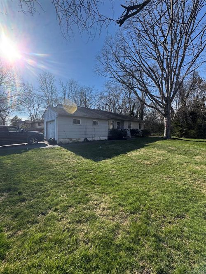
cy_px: 137
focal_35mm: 14
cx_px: 103
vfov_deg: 102.1
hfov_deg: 85.7
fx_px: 111
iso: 40
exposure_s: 1/1395
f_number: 2.2
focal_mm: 2.22
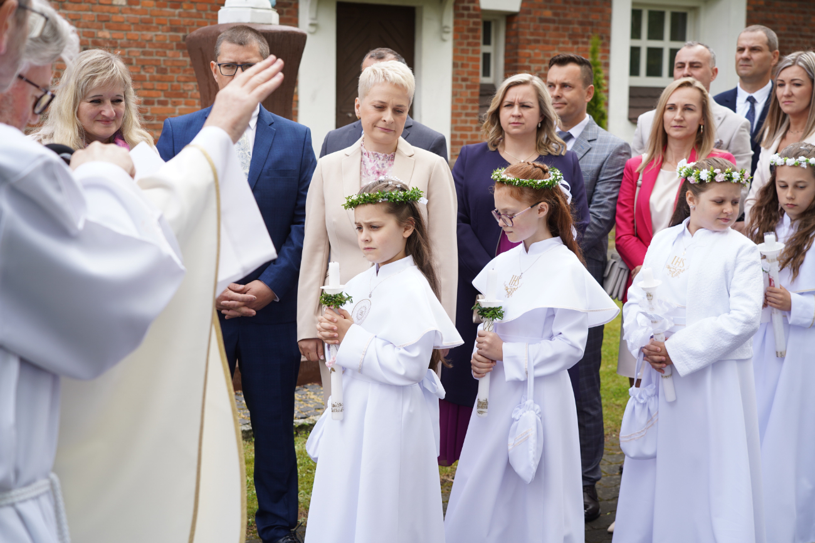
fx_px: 1177
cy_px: 272
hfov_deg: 38.2
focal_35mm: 52
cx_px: 408
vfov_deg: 26.0
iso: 100
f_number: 5
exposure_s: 1/100
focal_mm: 52
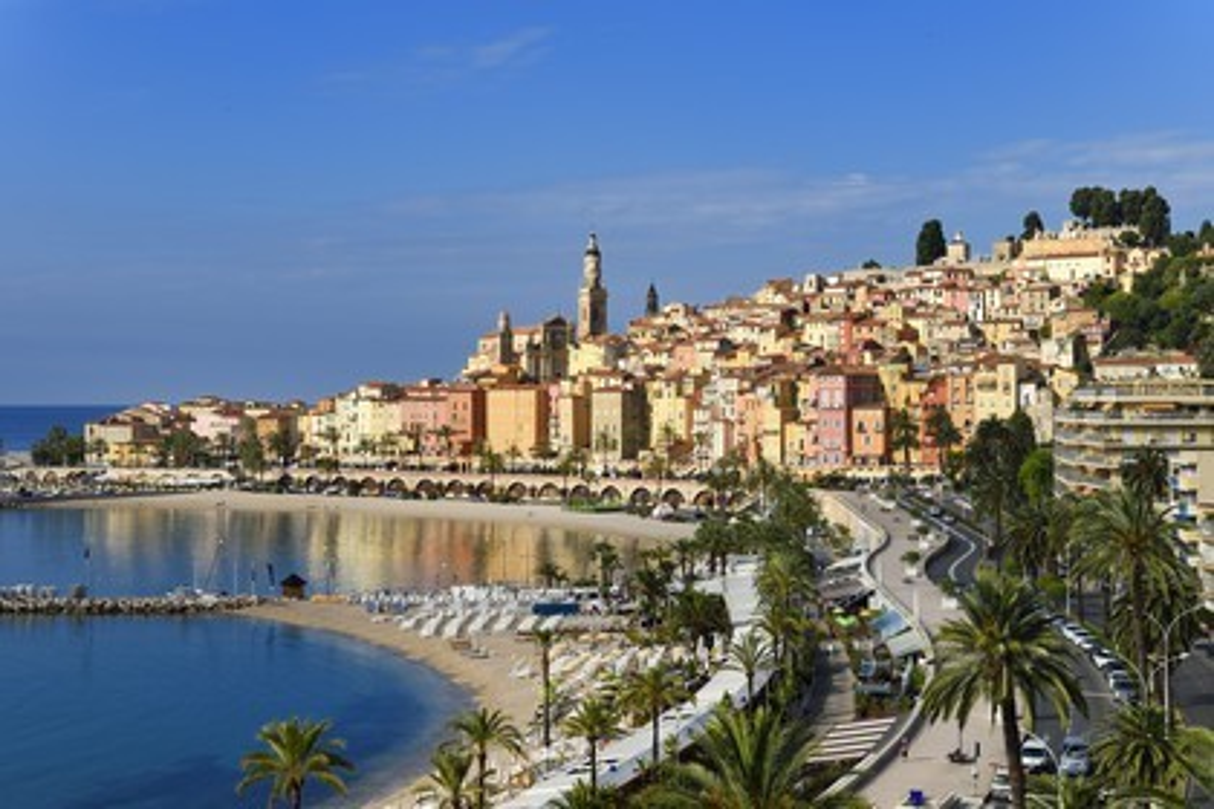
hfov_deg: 32.4
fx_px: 2091
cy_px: 404
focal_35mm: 62
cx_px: 607
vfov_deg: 21.9
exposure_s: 1/200
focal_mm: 62
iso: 200
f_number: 14
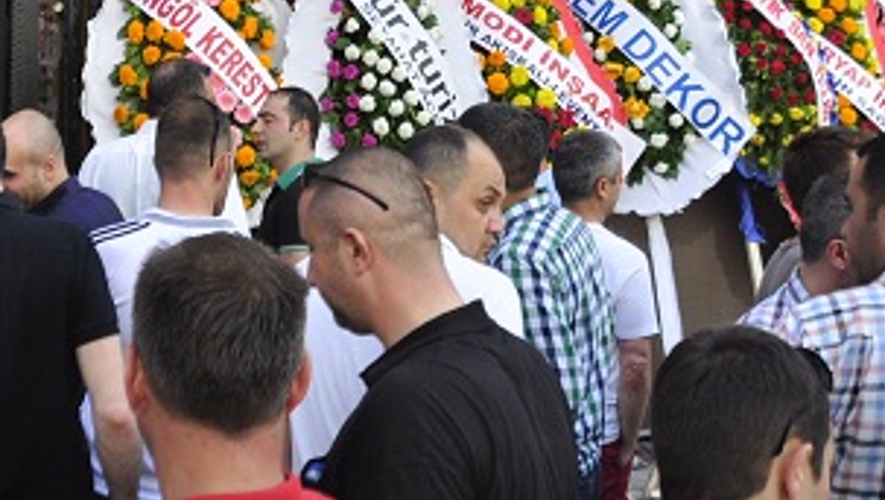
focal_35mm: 60
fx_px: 1409
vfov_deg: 19.5
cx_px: 114
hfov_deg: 33.3
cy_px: -3
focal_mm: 18
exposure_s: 1/200
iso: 500
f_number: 4.5
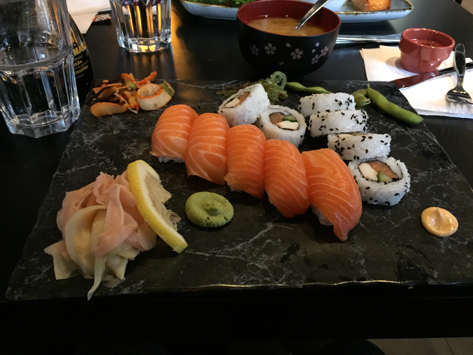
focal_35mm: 29
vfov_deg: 48.2
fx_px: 396
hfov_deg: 61.7
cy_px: 178
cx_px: 236
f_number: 2.2
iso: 400
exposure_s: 1/17
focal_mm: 4.15
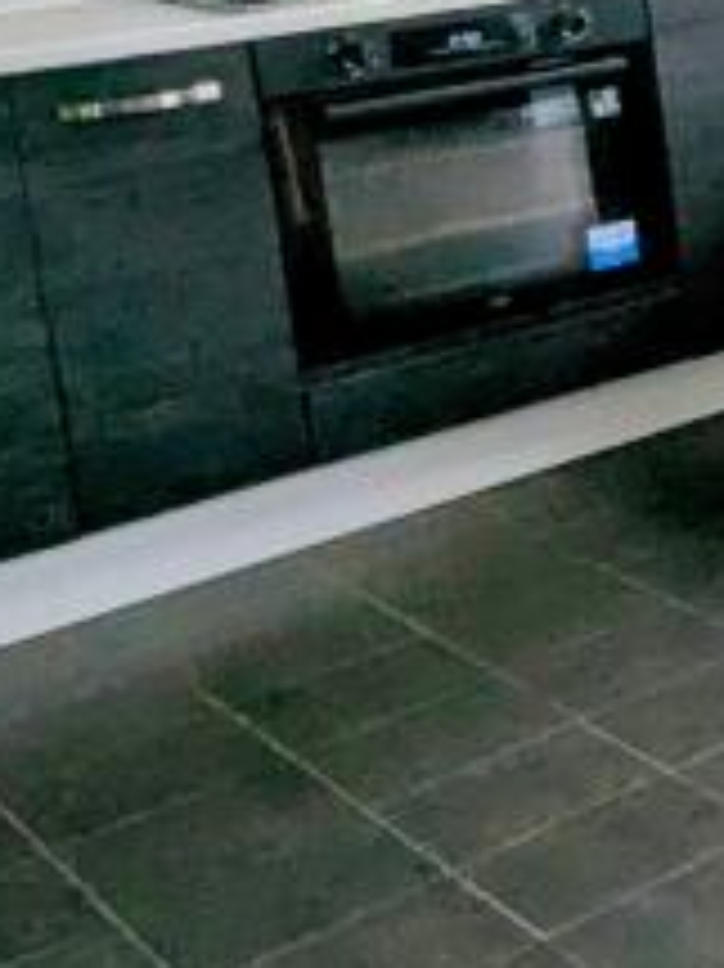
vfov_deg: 28.5
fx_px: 1731
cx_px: 1844
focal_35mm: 62
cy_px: -83
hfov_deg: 13.9
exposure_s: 1/60.6
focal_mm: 1.95
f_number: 2.2
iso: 57
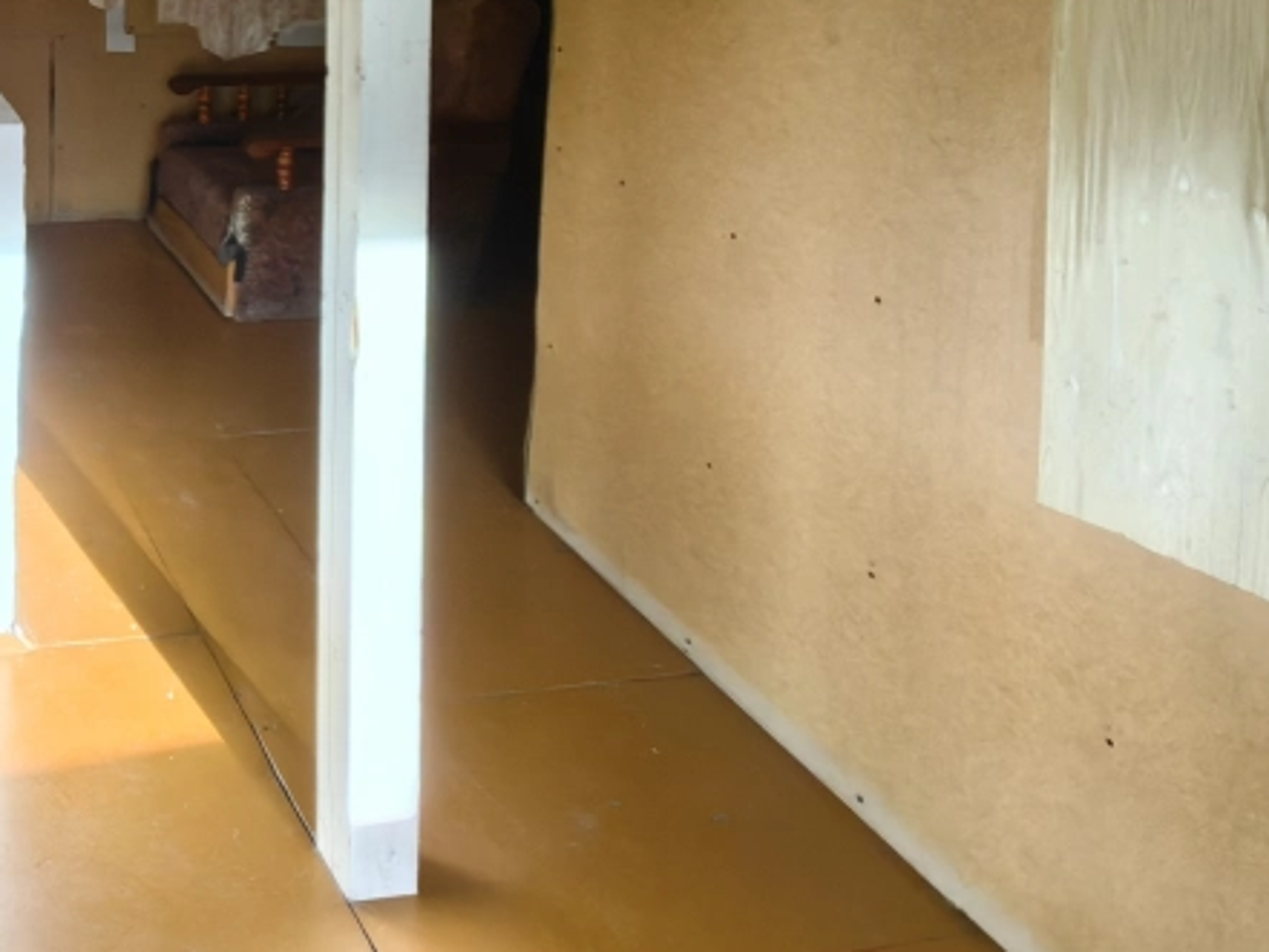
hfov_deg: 43.0
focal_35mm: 37
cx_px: -3
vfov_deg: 32.6
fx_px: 1357
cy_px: -163
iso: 50
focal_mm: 1.76
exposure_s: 1/199
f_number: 2.2
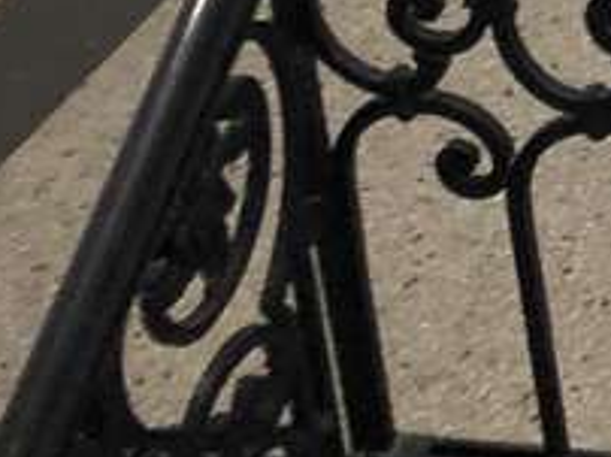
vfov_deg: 6.5
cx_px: 1573
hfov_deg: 8.5
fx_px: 3667
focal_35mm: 208
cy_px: -925
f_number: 1.8
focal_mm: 4
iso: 40
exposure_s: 1/33
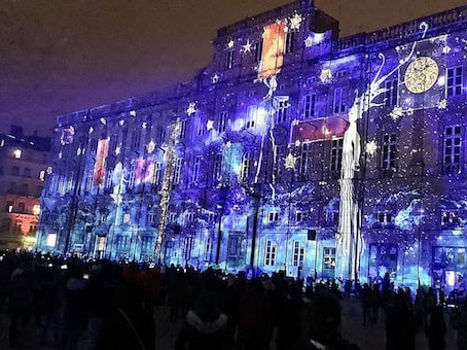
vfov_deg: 35.1
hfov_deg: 45.6
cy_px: 159
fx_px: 553
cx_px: 279
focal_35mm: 41
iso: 640
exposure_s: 1/20
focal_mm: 3.3
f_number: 2.4
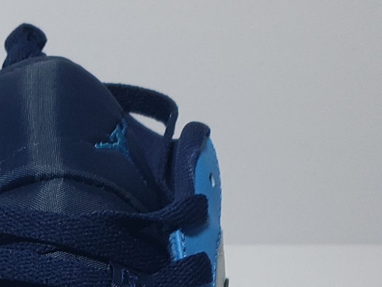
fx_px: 1369
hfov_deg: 15.2
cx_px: -103
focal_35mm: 124
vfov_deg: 11.0
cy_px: 550
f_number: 1.5
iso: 50
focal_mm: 4.3
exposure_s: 1/539
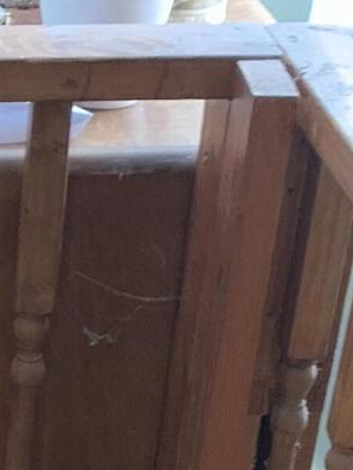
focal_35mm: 131
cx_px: -131
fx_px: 1780
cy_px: 1031
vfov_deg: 12.6
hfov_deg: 11.0
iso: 640
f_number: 1.8
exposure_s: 1/30
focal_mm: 4.25
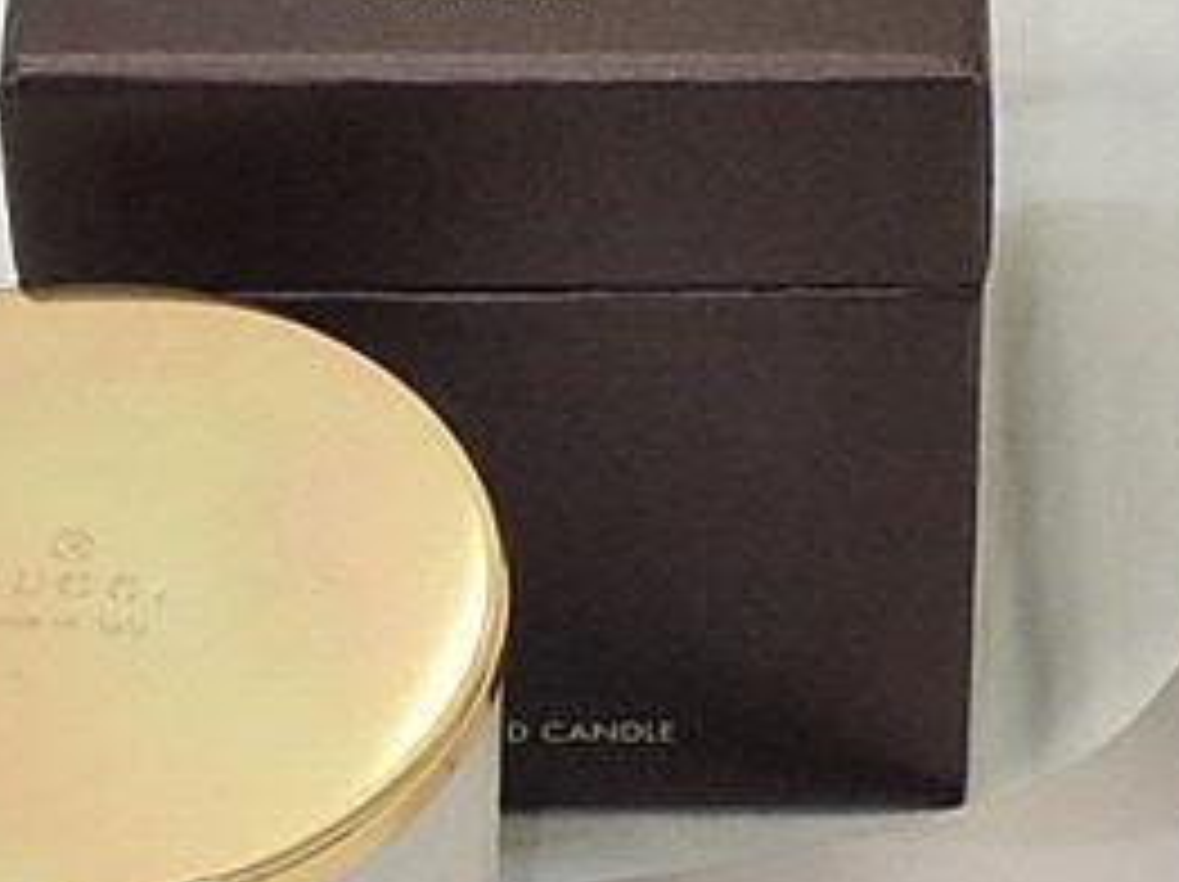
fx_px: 6159
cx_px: 526
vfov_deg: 8.2
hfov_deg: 10.9
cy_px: 486
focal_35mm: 181
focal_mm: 13.47
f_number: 4.2
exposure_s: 1/80
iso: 200
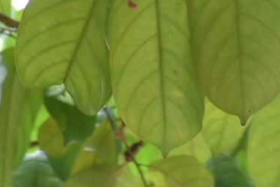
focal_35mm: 1349
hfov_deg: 1.5
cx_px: 414
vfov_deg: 1.0
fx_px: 10487
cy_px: -226
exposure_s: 1/30
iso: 100
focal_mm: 140
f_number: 5.6
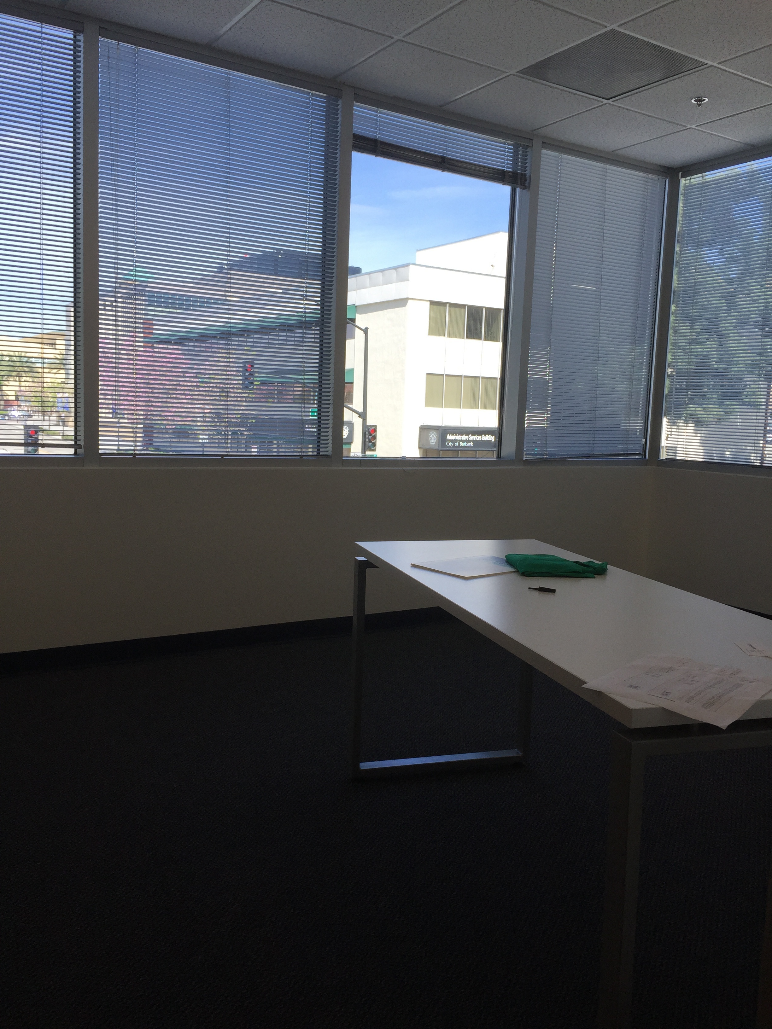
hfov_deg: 48.2
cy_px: 514
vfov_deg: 61.7
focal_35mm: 29
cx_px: 386
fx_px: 862
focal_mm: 4.15
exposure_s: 1/421
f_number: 2.2
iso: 32
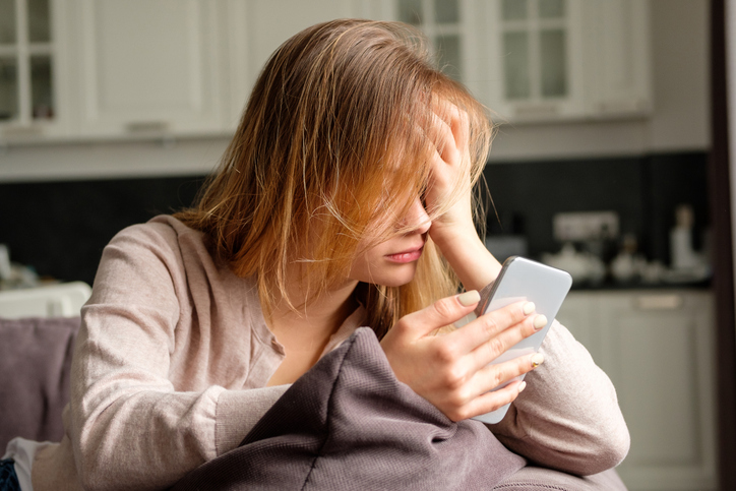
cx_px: 368
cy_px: 246
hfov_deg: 27.0
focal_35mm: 75
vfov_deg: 18.2
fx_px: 1534
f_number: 3.2
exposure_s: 1/125
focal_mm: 50
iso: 640
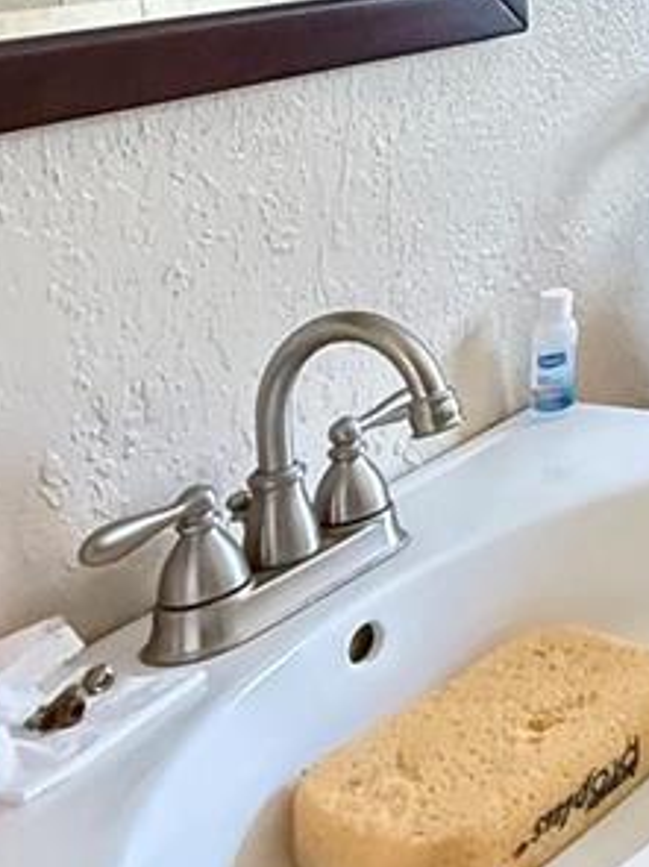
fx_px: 1426
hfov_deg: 19.4
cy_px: -109
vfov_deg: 30.0
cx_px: 1157
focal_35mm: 57
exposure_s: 1/60
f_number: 2.2
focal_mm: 2.22
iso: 1000
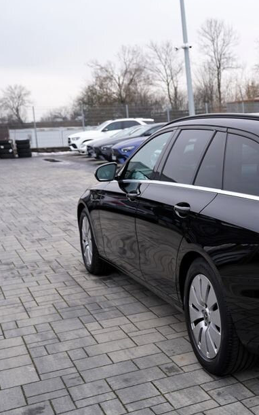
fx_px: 598
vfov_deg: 38.2
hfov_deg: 22.2
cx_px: 324
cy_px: 202
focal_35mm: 53
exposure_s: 1/60
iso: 100
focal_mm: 31
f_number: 4
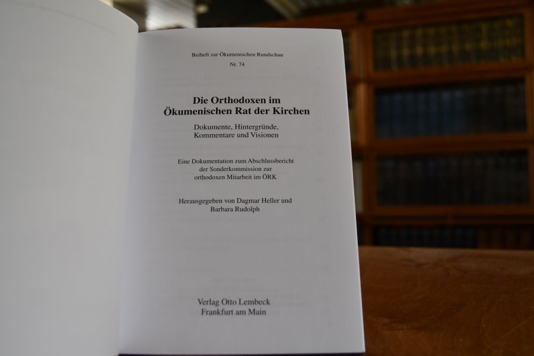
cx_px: 267
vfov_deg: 38.9
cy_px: 178
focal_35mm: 34
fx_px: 504
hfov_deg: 55.8
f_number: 4.5
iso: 400
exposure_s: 1/250
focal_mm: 23
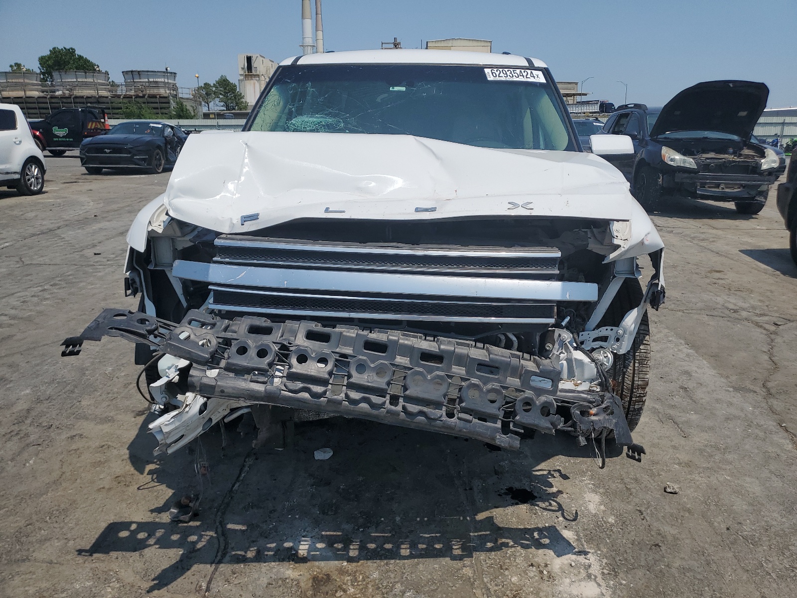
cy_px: 299
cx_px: 398
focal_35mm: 26
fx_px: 599
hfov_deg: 67.3
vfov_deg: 53.1
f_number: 1.5
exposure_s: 1/10000
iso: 51
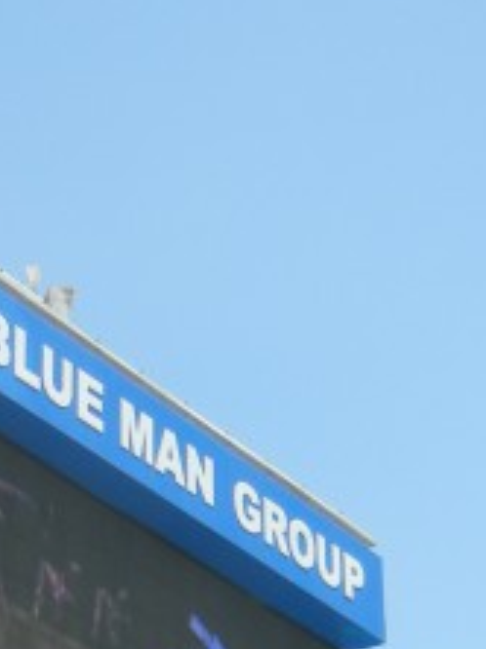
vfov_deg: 12.3
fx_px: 2926
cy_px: 819
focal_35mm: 156
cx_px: 91
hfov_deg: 9.5
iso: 160
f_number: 7.6
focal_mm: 8.1
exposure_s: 1/268
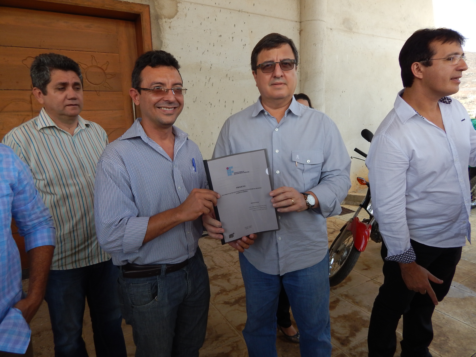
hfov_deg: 73.9
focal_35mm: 23
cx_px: 238
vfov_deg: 58.9
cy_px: 178
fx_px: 316
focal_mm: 4
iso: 125
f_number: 3
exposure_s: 1/320
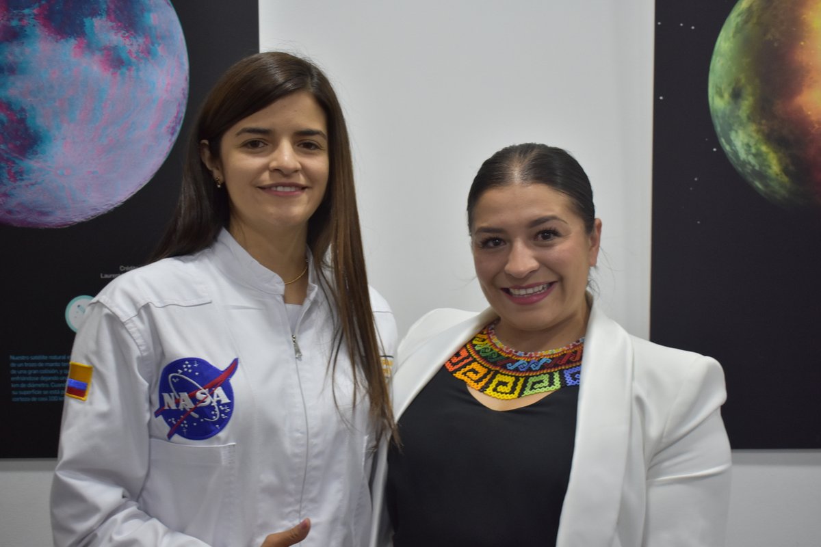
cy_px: 274
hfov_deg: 42.3
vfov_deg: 28.9
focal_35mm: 46
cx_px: 410
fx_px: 1060
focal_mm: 31
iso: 800
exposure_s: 1/80
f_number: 4.2
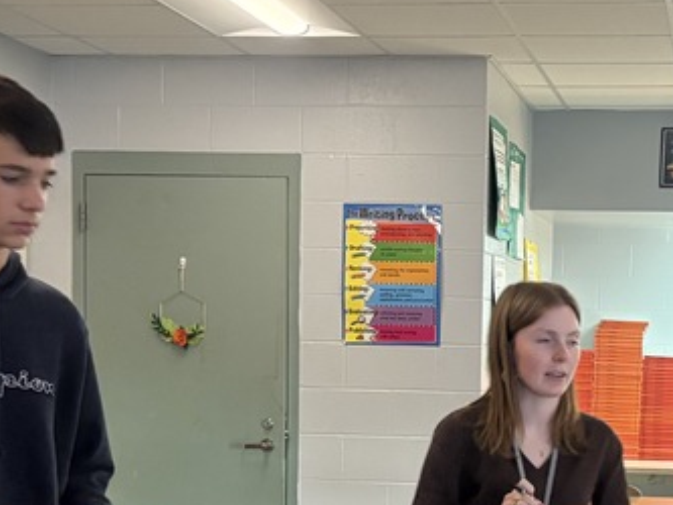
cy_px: 422
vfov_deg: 18.2
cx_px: 530
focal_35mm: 80
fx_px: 1556
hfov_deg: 24.1
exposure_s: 1/60
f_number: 1.6
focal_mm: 5.96
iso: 400
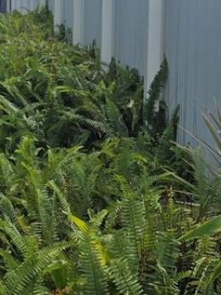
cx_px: 42
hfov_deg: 16.8
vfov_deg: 22.4
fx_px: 740
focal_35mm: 87
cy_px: 98
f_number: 1.7
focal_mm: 6.3
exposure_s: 1/7061
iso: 80
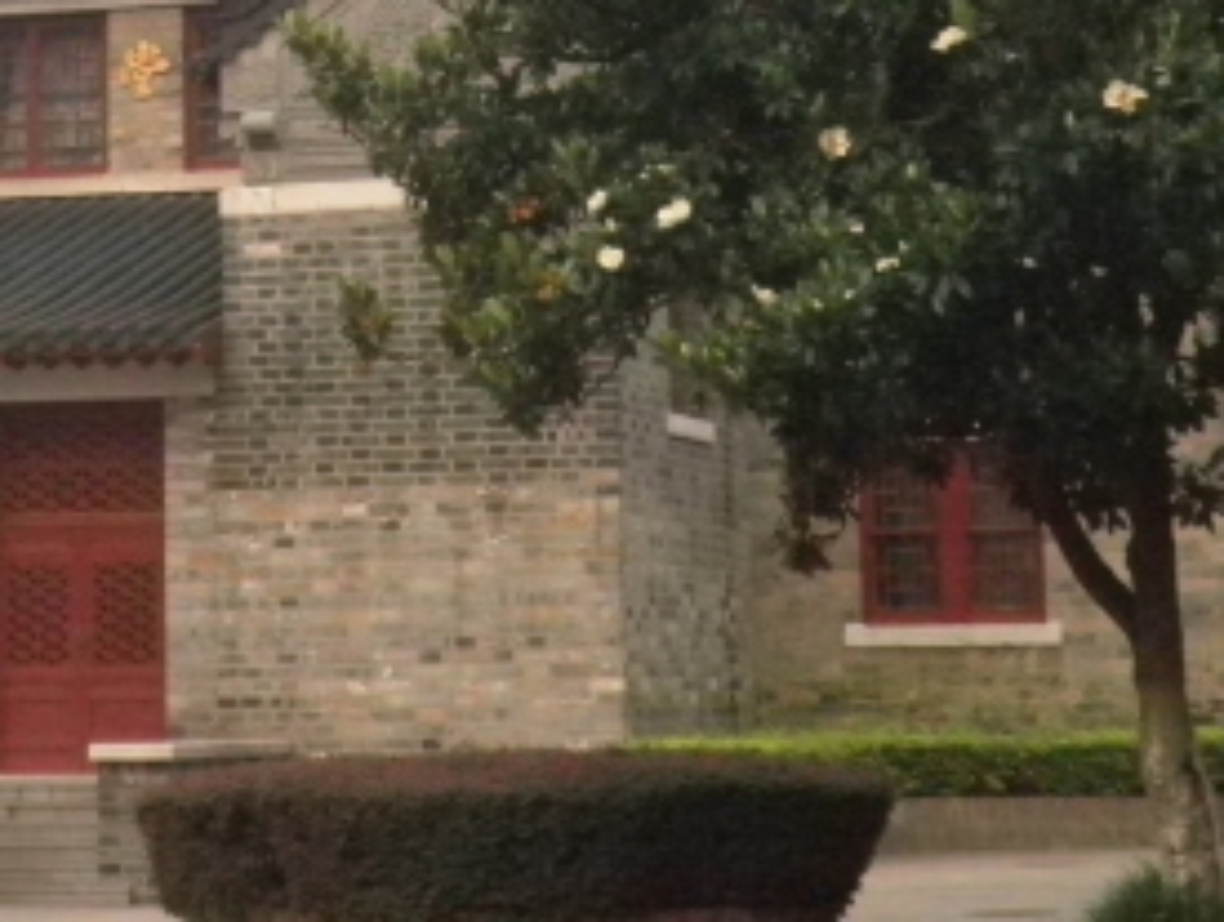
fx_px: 4567
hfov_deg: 15.2
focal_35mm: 129
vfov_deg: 11.4
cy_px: -24
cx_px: 227
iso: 800
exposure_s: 1/400
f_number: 12.2
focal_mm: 9.6
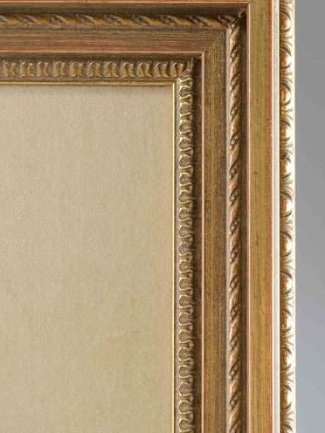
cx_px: 163
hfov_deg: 17.2
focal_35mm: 86
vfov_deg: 22.7
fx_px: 1077
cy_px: 193
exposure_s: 1/80
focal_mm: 52
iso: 100
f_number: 9
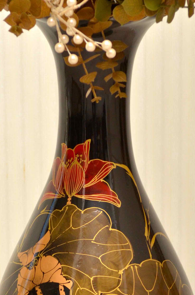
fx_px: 1665
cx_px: 81
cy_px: 277
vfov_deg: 10.0
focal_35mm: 204
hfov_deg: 6.7
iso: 640
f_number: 5.6
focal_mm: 62
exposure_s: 1/160
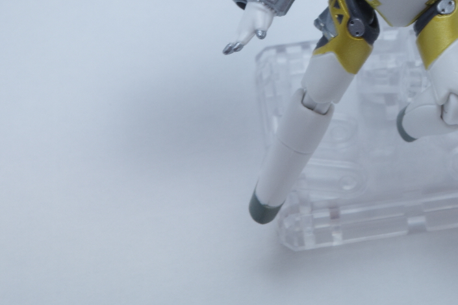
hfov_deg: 18.5
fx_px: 1387
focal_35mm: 109
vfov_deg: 12.1
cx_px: 404
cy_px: -110
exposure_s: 1/4
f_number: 14
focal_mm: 26
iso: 100
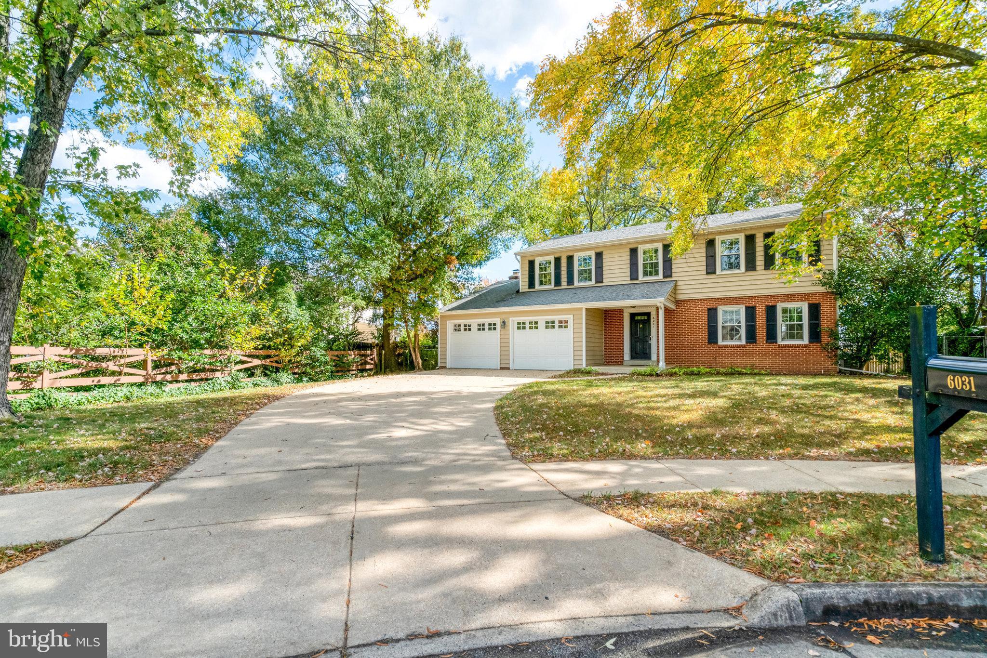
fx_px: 439
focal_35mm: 16
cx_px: 494
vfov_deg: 73.8
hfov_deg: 96.7
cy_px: 329
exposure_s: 1/1250
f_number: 8
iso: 1250
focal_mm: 16
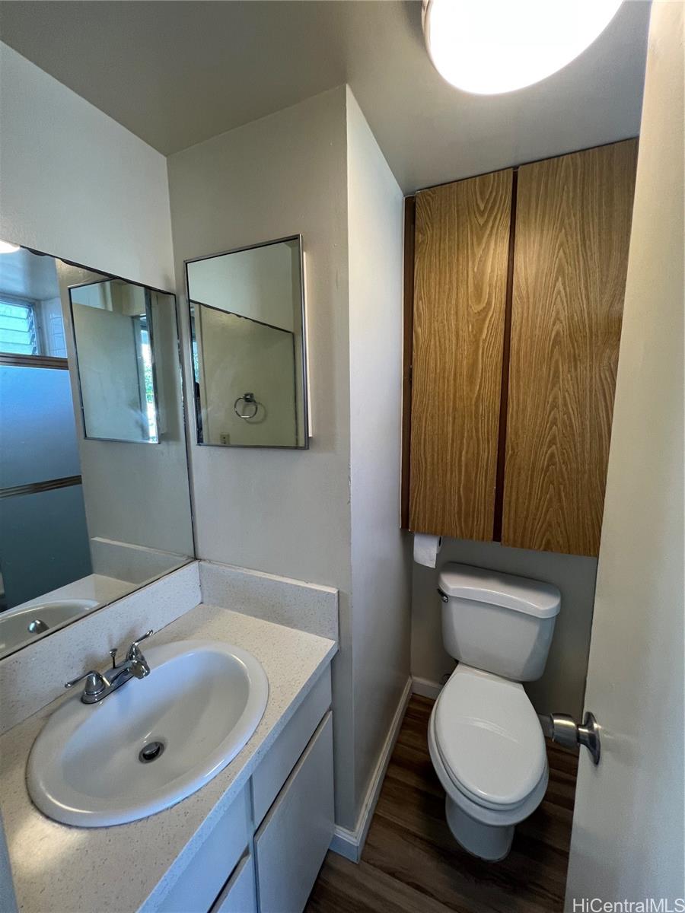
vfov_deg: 106.2
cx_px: 342
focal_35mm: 13
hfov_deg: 89.9
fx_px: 343
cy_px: 456
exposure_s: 1/120
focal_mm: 1.57
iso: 125
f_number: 1.8
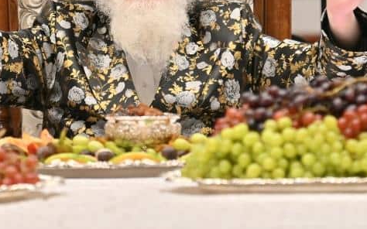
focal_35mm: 660
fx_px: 6600
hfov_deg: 3.2
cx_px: 85
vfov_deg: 2.0
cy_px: -29
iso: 320
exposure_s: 1/640
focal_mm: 200
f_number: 2.8
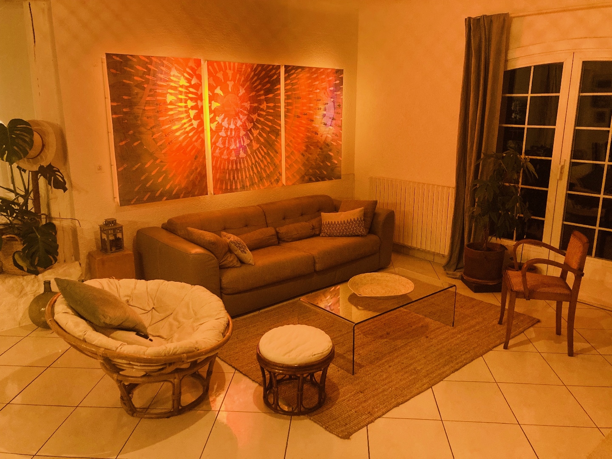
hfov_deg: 63.4
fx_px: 495
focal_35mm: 28
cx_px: 306
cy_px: 230
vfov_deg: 49.7
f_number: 1.8
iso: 500
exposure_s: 1/25
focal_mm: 3.99
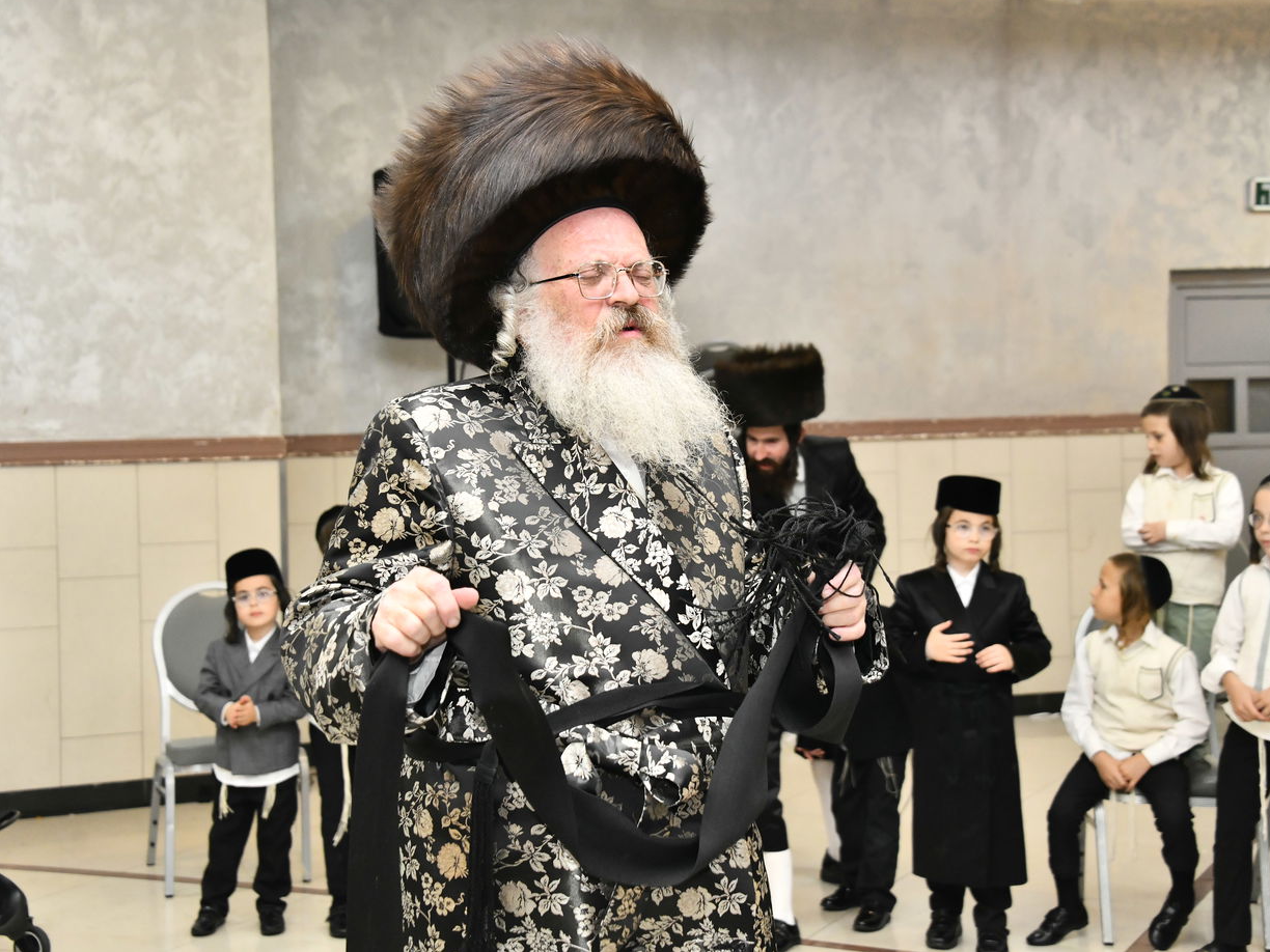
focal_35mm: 55
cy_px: 469
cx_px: 626
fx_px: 2018
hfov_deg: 34.9
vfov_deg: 26.6
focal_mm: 50
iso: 1600
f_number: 5.6
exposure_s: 1/250
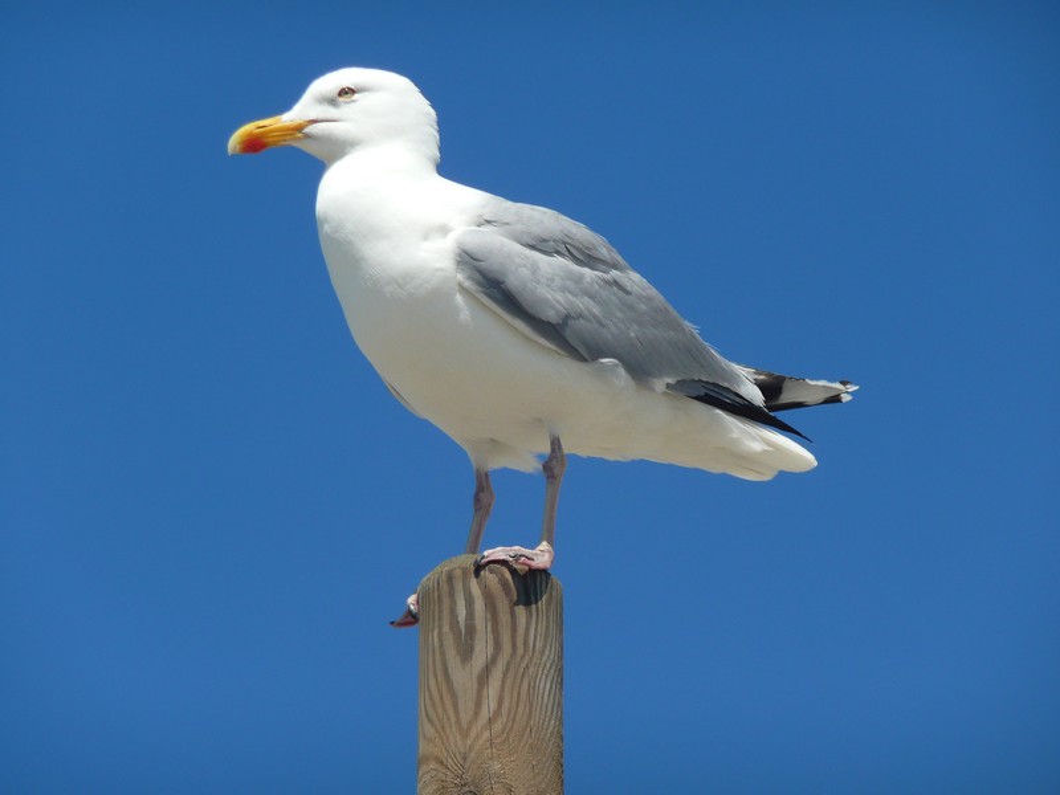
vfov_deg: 7.5
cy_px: 398
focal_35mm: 199
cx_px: 530
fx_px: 6094
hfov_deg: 9.9
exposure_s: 1/640
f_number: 4.8
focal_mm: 32.7
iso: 100
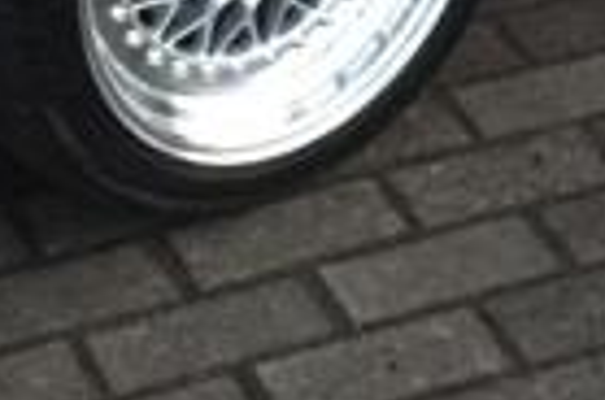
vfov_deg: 7.3
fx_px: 2917
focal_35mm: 174
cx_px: 570
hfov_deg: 11.7
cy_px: -578
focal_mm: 4.15
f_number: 2.2
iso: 200
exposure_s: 1/8
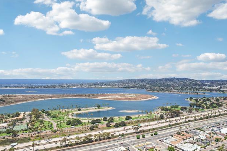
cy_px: 76
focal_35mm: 23
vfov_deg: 55.1
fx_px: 145
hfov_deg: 76.1
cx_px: 117
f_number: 2.8
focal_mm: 8.38
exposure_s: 1/2000
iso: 100
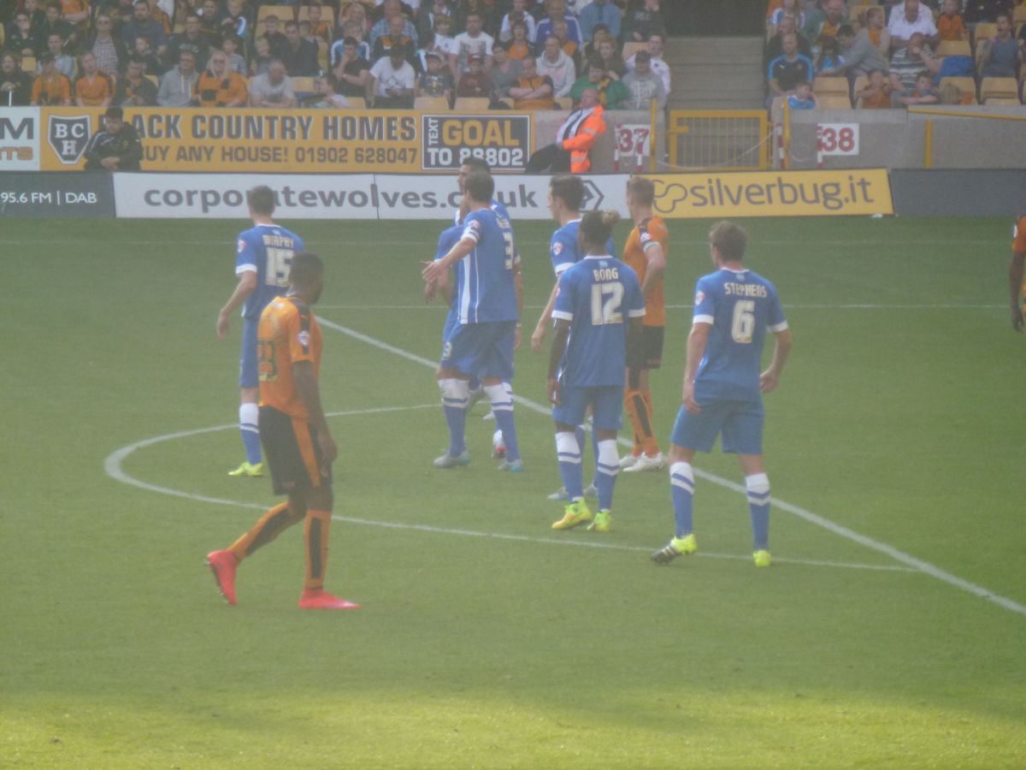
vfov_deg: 4.9
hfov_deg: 6.5
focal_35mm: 304
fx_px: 9010
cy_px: 385
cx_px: 513
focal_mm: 54.5
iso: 250
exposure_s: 1/250
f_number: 5.7
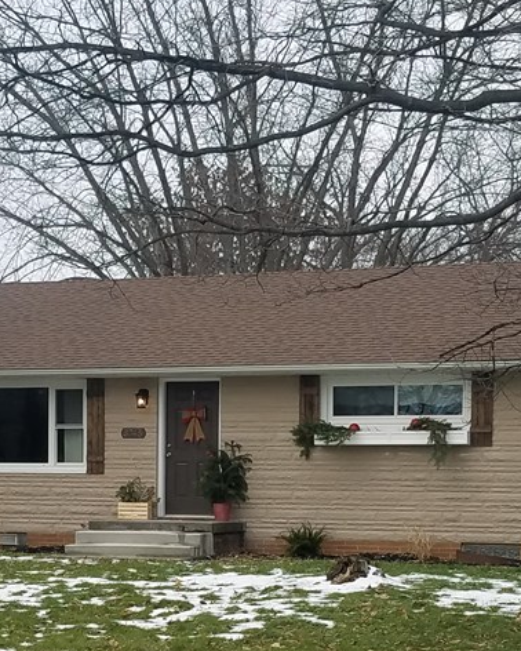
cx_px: 193
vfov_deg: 33.8
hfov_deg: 27.5
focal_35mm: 55
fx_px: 1059
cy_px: 445
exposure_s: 1/766
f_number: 1.7
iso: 50
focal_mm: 4.2
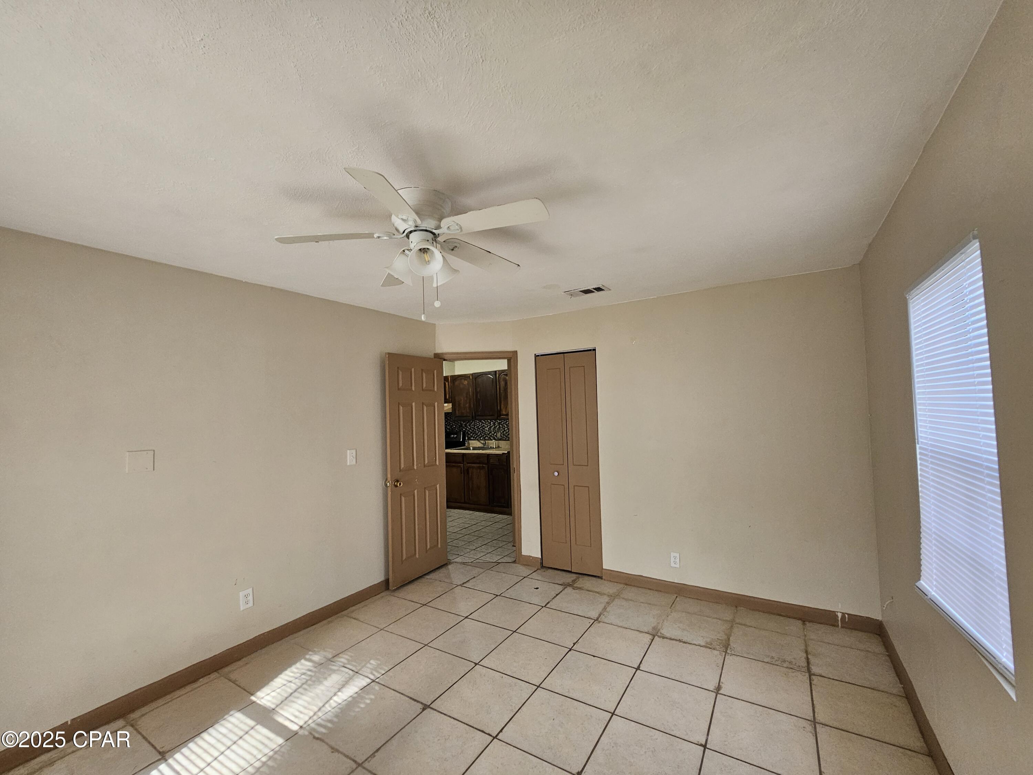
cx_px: 516
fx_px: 388
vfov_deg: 89.9
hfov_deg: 106.2
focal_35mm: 13
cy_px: 388
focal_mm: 2.2
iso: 125
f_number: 2.2
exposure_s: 1/77.4
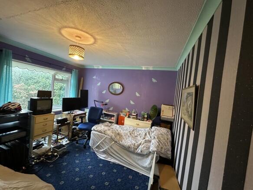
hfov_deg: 102.1
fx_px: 102
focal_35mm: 14
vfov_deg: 85.7
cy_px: 95
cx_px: 126
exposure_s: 1/50
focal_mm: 2.22
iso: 1000
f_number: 2.2
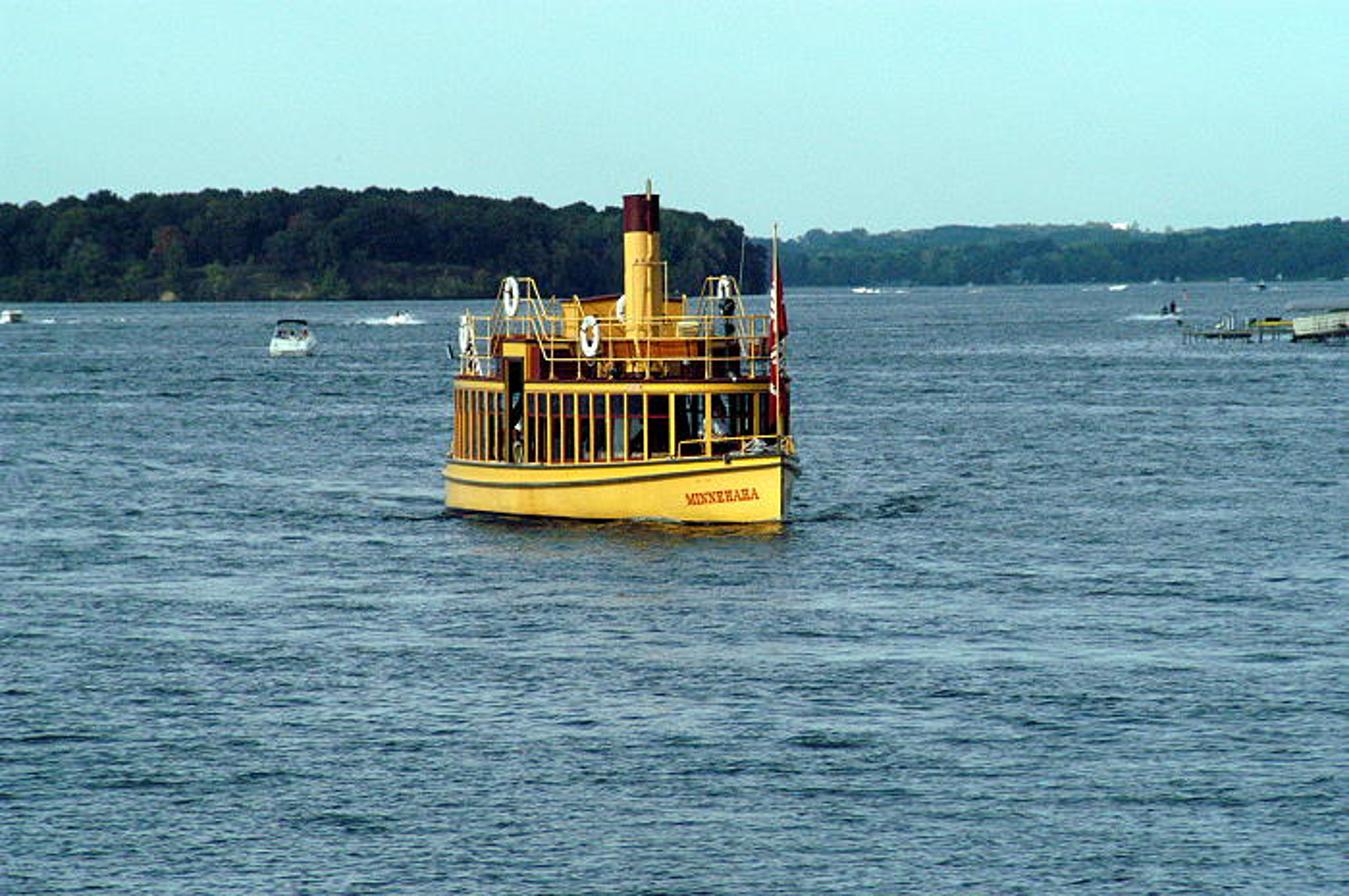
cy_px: 448
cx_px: 674
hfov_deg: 7.1
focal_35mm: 292
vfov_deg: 4.7
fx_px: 10948
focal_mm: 195
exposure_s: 1/2000
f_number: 11
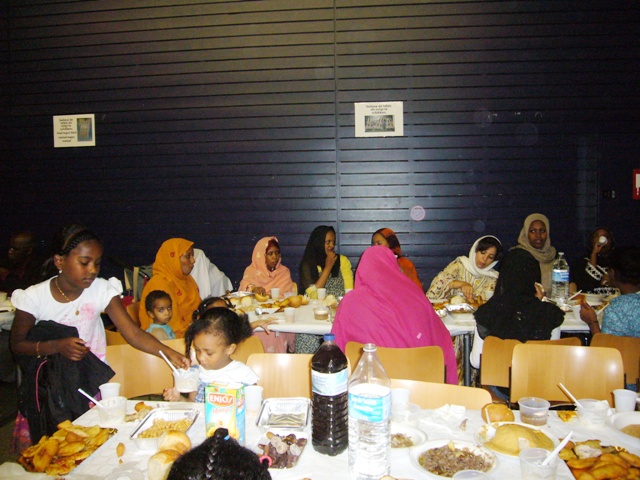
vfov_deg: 49.7
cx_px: 320
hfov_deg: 63.4
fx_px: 518
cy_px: 240
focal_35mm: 28
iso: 250
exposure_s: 1/30
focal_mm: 4.6
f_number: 2.8
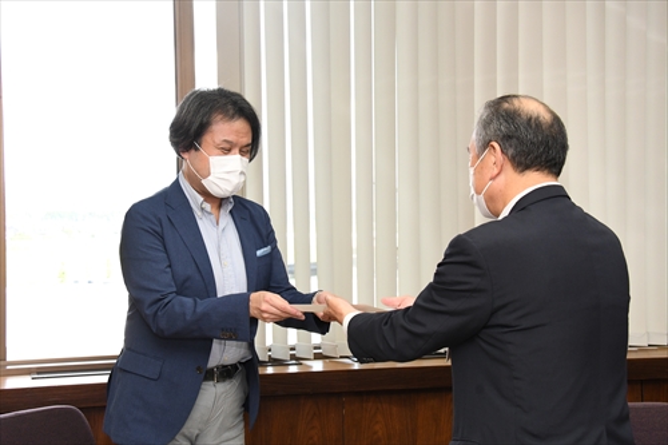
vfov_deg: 20.6
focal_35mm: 66
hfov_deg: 30.5
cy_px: 222
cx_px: 334
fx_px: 1224
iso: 2000
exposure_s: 1/250
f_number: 8
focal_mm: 44
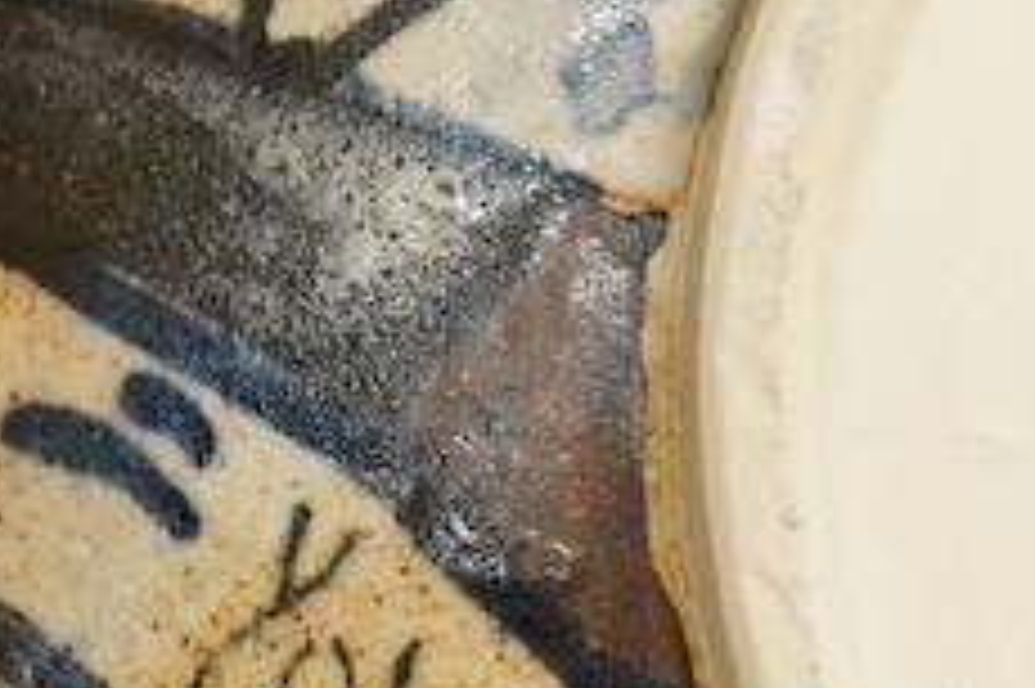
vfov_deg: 6.2
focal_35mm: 220
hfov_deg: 9.2
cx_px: 1276
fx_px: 6320
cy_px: 639
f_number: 7.1
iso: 2500
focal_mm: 30
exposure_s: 1/160
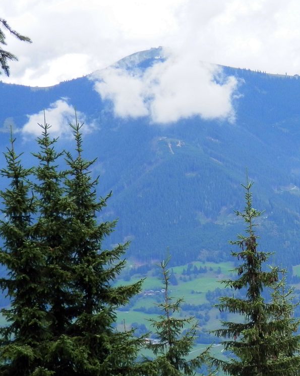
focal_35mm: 126
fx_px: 1399
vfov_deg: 15.2
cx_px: 355
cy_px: 285
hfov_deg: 12.0
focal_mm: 10.8
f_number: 4.2
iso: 80
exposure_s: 1/320
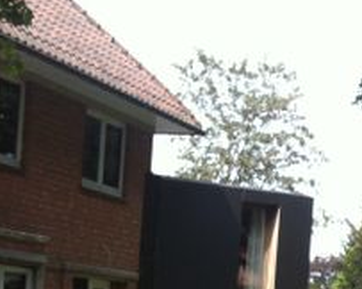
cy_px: 351
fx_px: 1081
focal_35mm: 101
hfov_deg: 18.4
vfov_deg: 14.7
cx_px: 389
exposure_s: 1/318
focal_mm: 3.85
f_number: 2.8
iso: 80
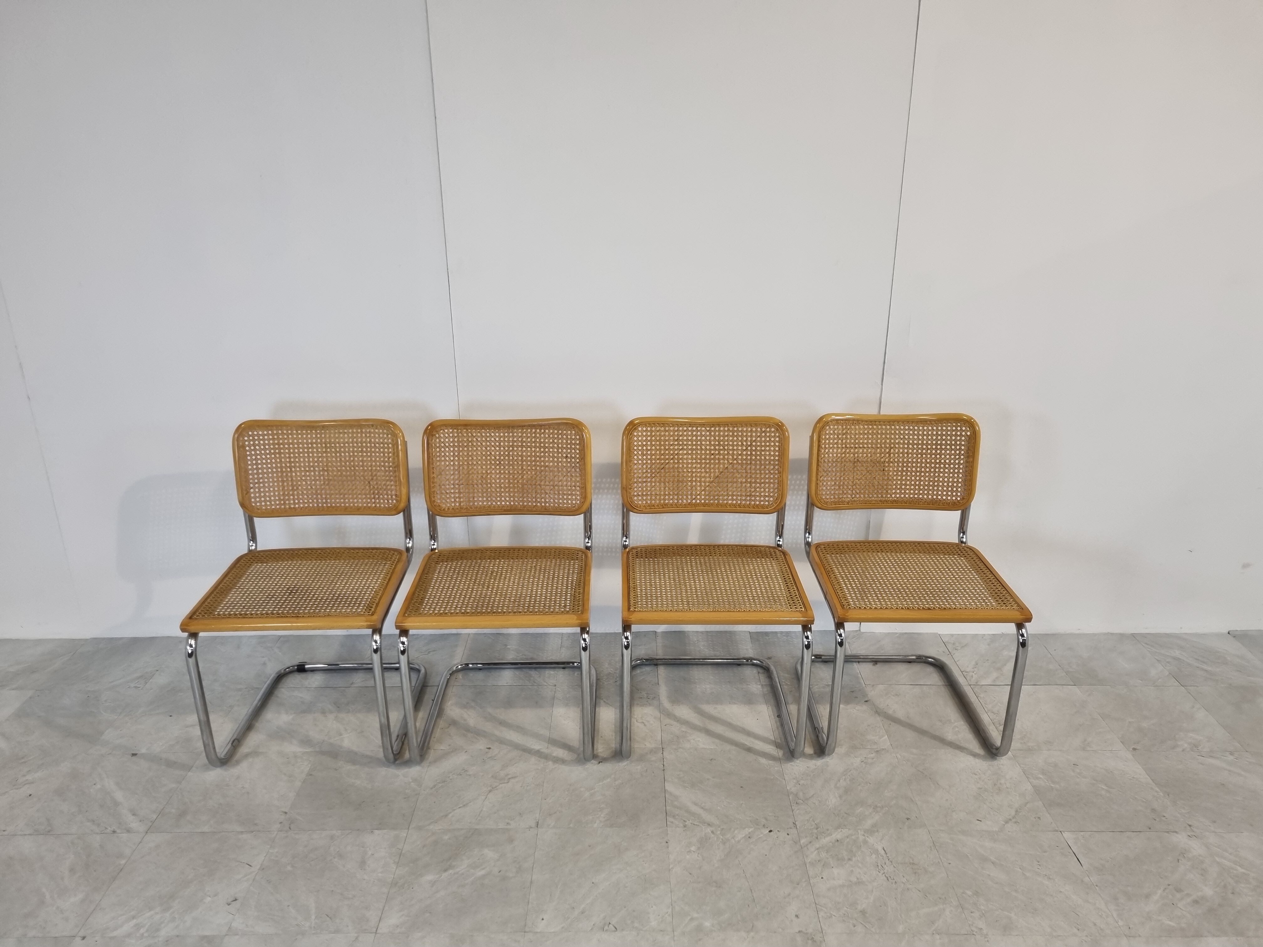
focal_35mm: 26
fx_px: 949
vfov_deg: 53.1
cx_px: 632
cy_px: 474
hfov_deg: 67.3
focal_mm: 5.4
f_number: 1.8
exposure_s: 1/100
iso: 125
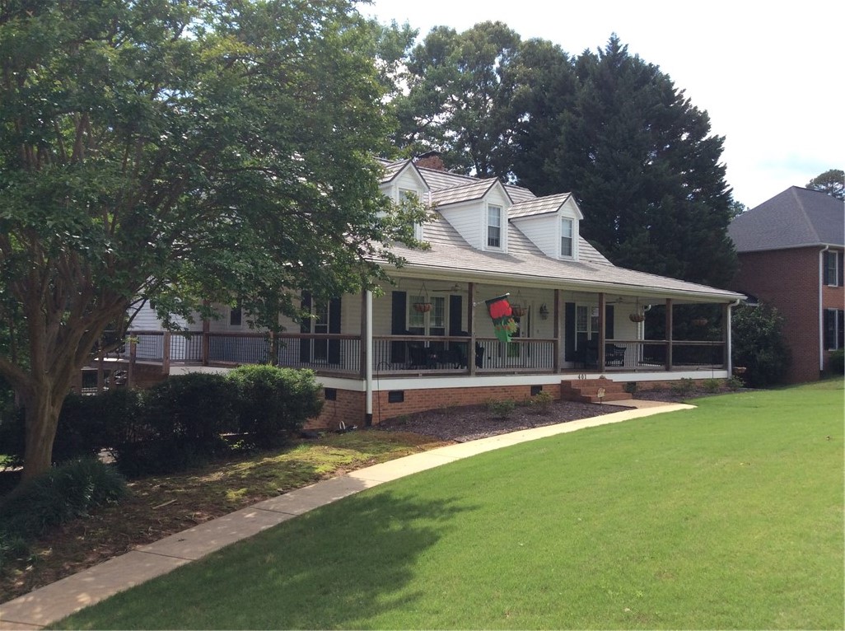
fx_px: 804
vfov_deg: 42.8
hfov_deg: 55.4
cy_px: 316
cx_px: 422
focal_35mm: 33
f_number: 2.4
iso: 32
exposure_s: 1/880
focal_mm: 3.3
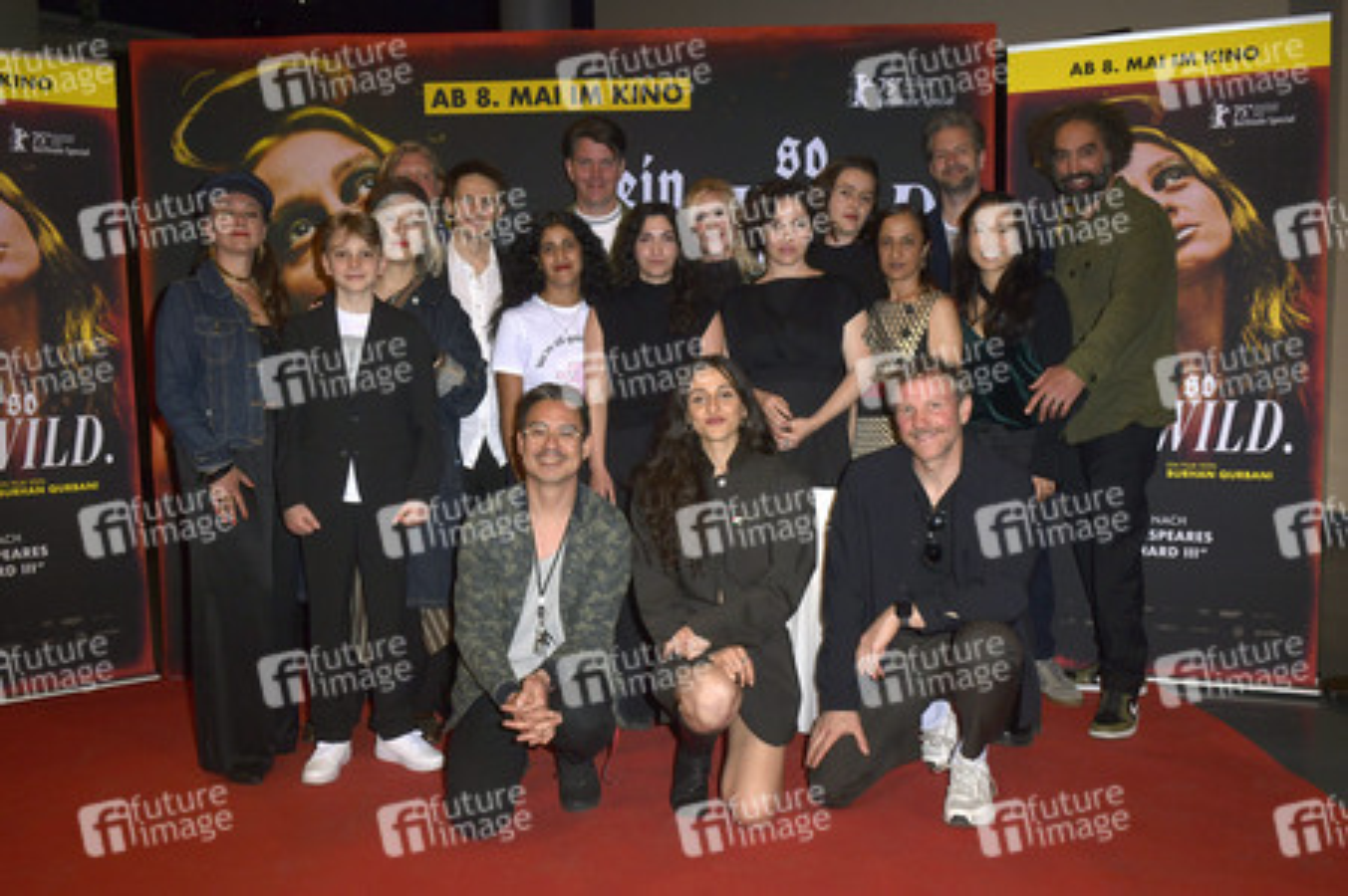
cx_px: 674
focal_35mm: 29
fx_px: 1085
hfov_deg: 63.7
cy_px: 448
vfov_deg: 44.9
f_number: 6.3
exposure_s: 1/250
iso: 640
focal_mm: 29
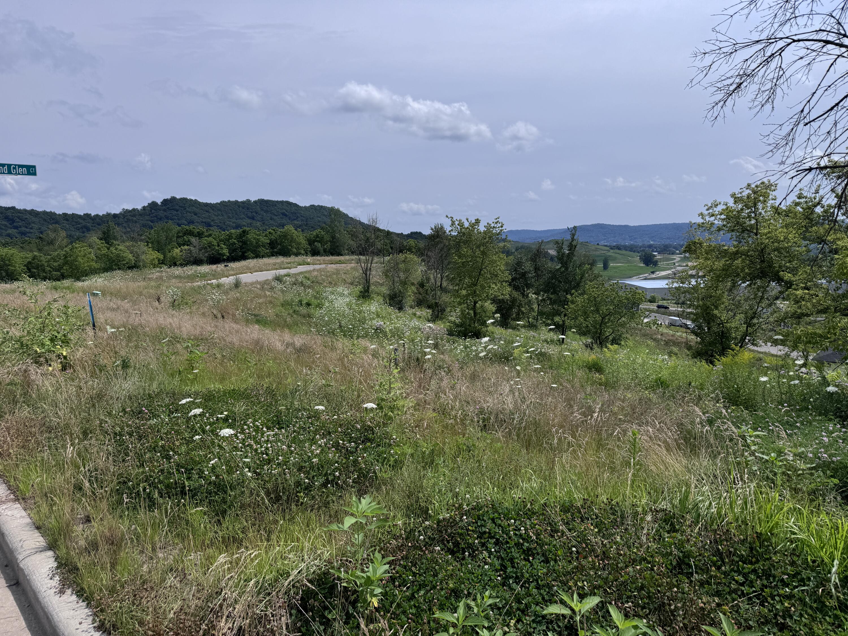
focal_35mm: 24
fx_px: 588
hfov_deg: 71.6
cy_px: 318
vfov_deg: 56.8
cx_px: 424
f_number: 1.78
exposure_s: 1/7937
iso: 80
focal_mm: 6.76
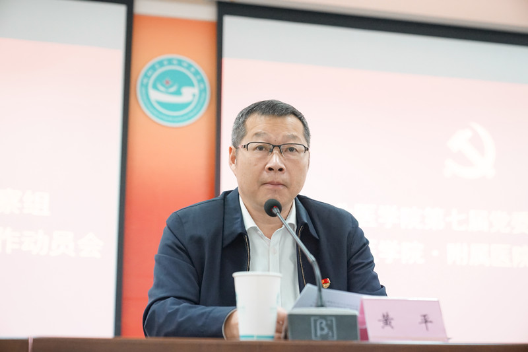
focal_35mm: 57
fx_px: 836
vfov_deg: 23.8
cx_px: 264
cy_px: 176
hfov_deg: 35.1
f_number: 3.2
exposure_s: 1/200
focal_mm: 57
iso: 5000
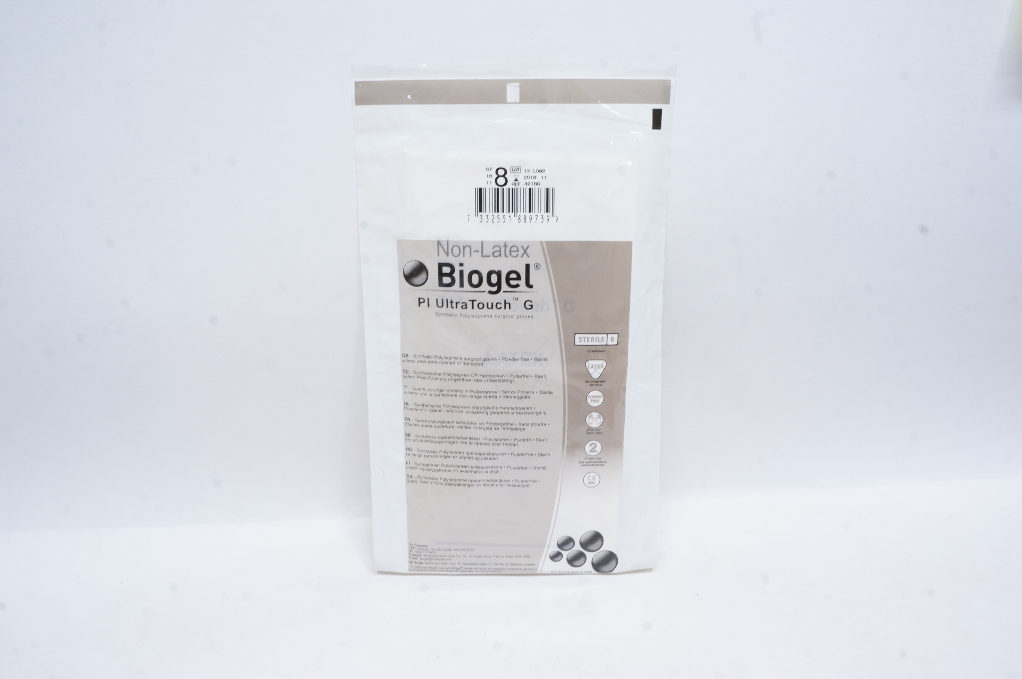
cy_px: 340
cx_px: 511
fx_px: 851
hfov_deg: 62.0
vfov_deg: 43.5
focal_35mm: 30
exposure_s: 1/6
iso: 800
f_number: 18
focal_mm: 20
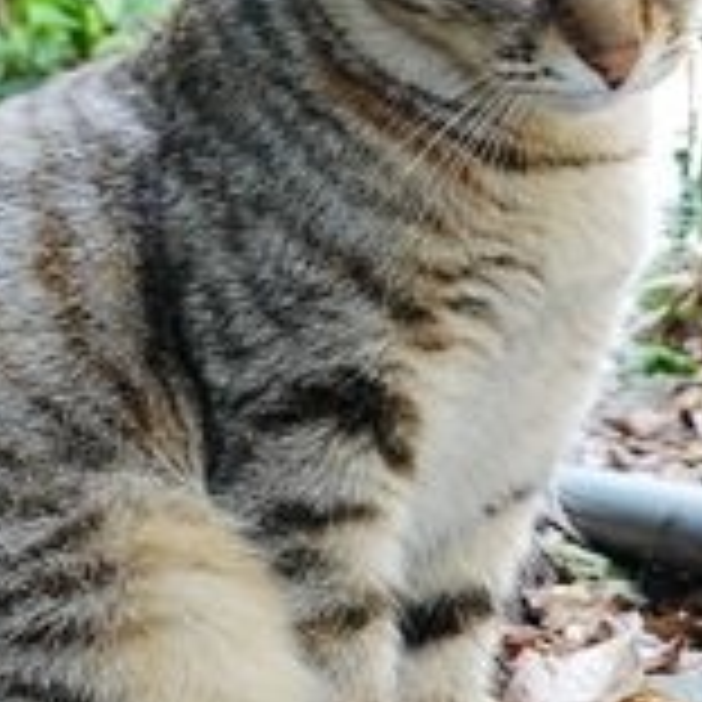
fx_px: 2593
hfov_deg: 15.4
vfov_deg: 15.4
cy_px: 205
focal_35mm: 113
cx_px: 279
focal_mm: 12.01
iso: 125
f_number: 3.5
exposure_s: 1/50
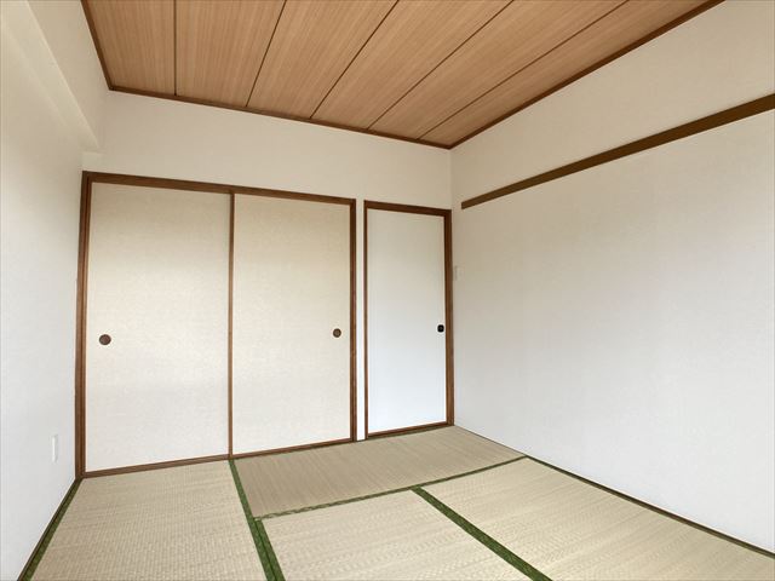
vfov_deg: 49.7
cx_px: 388
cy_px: 290
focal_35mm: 28
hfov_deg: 63.4
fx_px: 627
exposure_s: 1/121
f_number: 1.8
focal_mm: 3.99
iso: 80
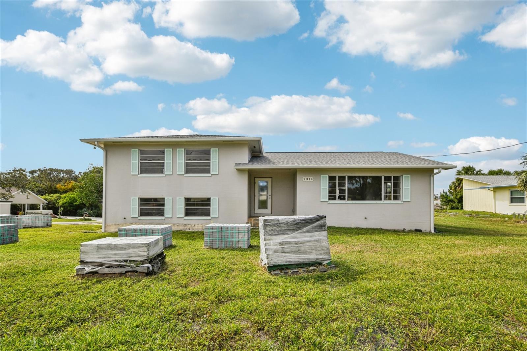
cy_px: 176
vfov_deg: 73.7
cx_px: 264
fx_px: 234
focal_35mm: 16
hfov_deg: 96.7
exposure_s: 1/1250
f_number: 8
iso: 400
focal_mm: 16
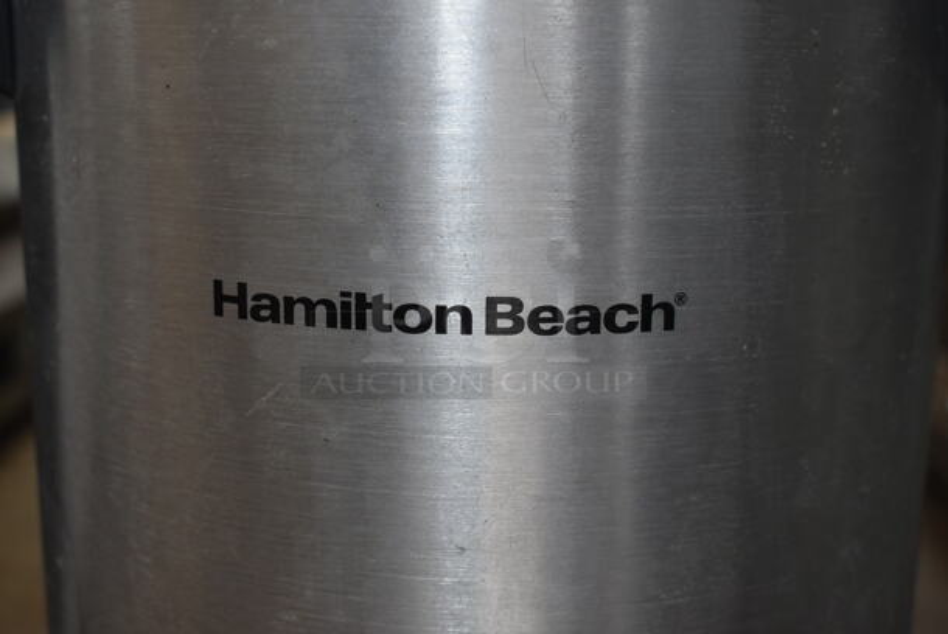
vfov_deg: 29.0
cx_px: 474
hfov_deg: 42.3
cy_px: 317
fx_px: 1226
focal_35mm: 46
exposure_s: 1/60
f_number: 5.6
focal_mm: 31
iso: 560
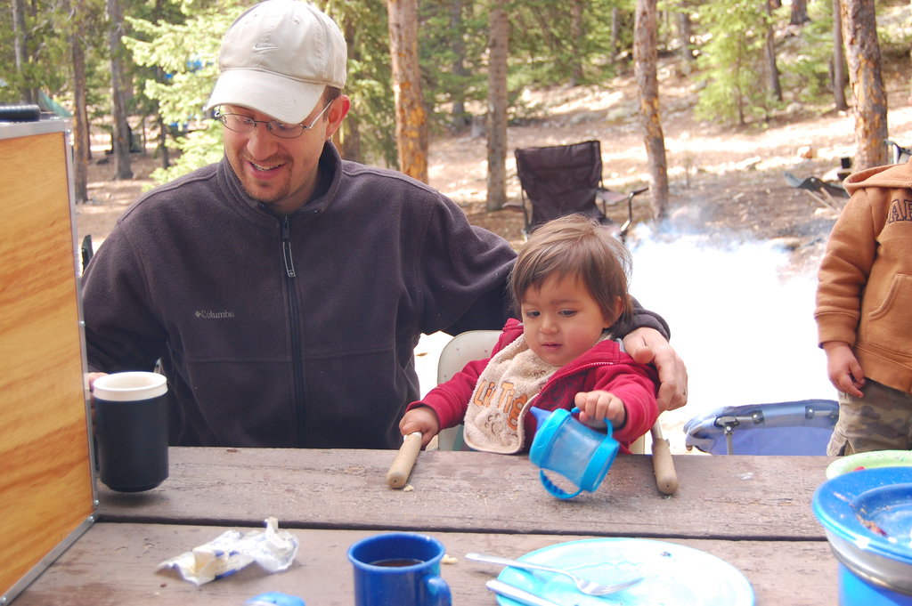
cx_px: 456
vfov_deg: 28.0
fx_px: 1215
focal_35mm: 48
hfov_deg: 41.1
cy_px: 303
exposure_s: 1/125
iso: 400
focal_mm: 32
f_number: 5.6
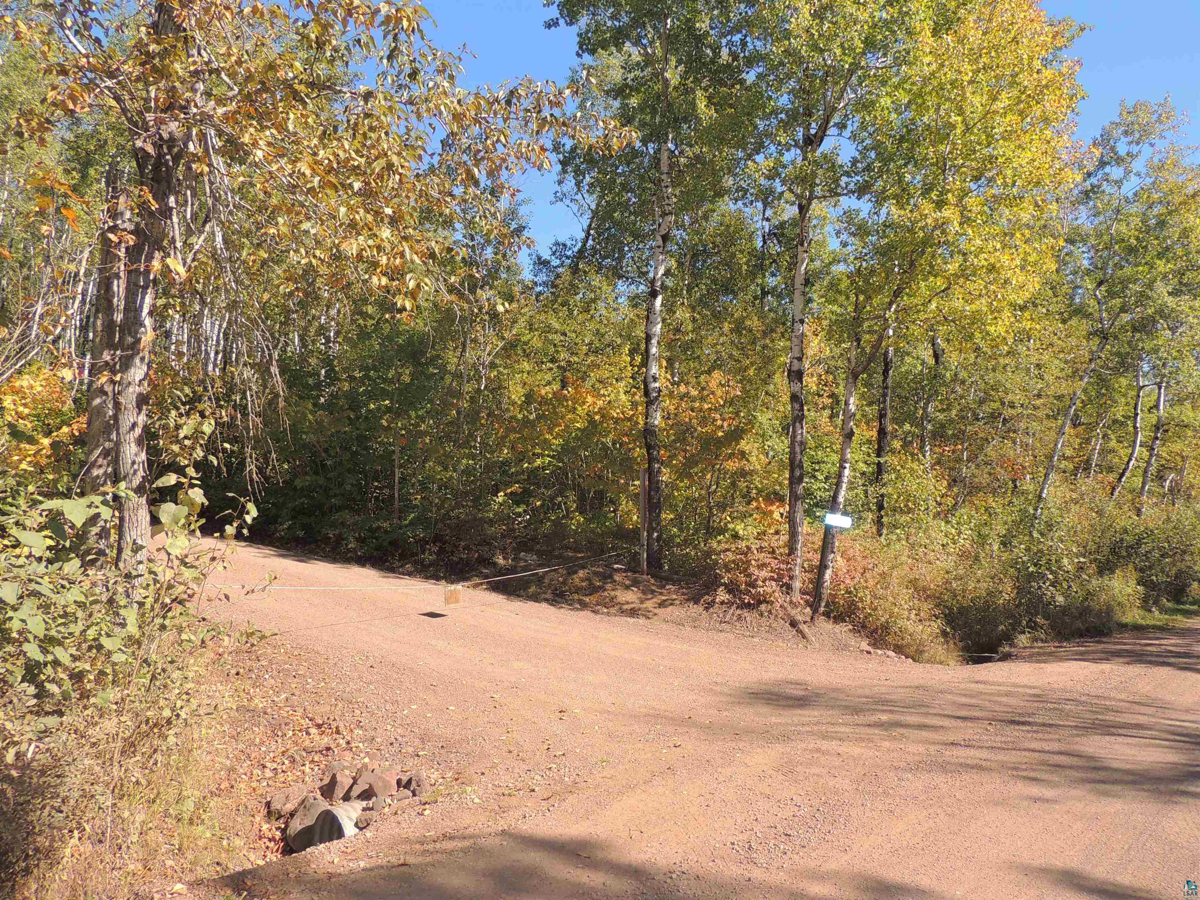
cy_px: 450
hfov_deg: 71.6
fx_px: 832
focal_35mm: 24
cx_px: 600
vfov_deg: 56.8
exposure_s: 1/640
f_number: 3
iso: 100
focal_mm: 4.3
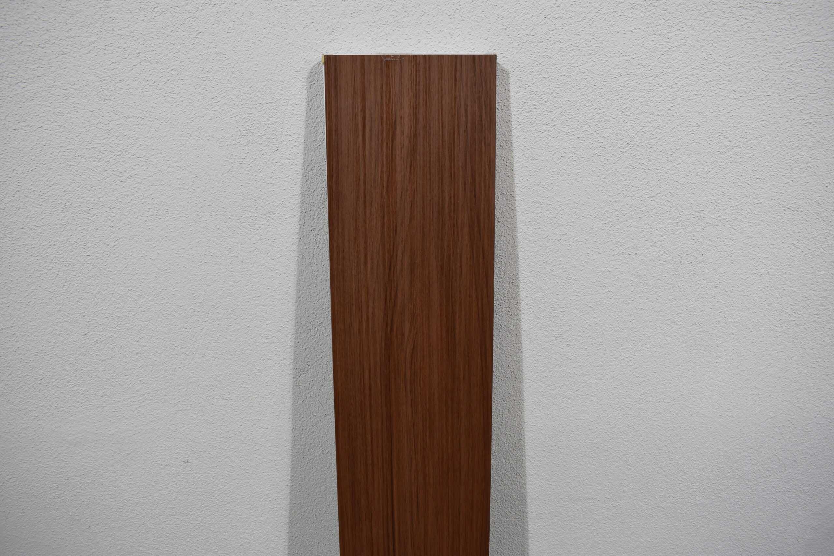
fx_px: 695
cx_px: 417
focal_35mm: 30
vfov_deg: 43.6
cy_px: 278
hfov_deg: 61.9
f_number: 5.6
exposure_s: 1/125
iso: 400
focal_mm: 20
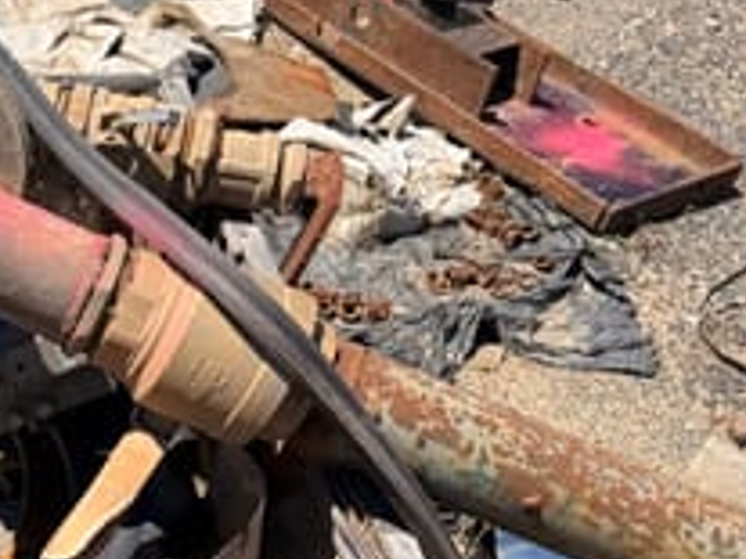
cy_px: 481
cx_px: -148
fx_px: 1249
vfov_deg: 24.6
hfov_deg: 28.8
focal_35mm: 58
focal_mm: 6.76
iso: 80
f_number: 1.78
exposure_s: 1/3759
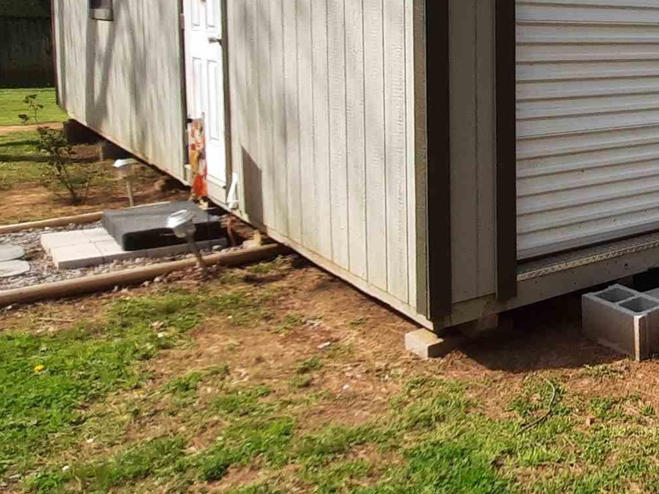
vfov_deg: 34.4
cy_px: 68
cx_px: 800
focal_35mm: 40
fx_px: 762
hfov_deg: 35.9
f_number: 2.2
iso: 40
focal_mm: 1.74
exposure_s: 1/1248
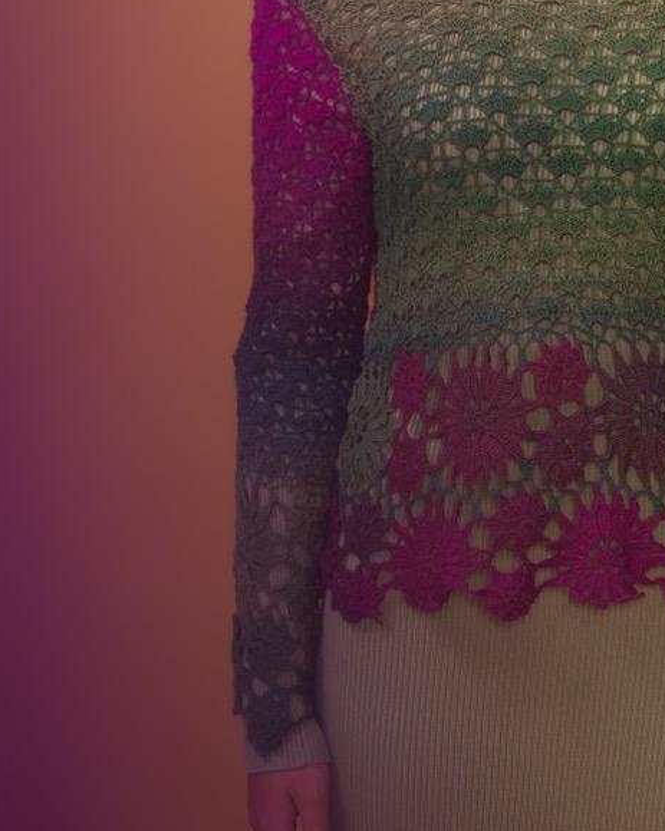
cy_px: 198
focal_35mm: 139
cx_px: 457
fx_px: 3421
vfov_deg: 13.8
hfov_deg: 11.1
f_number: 5.6
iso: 100
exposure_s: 1/250
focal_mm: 100
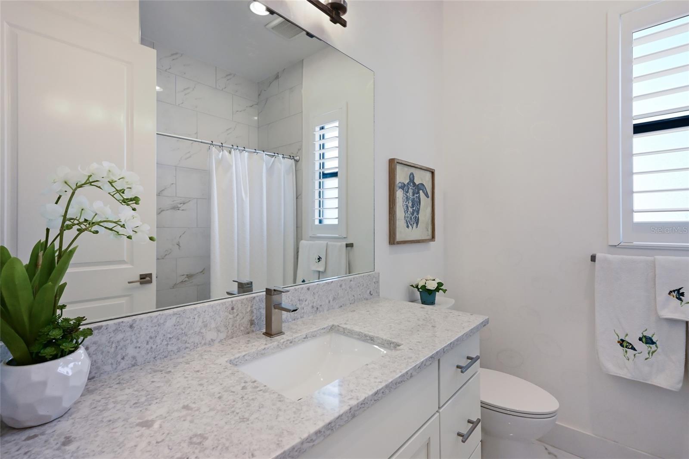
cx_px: 344
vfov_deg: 72.0
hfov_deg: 95.0
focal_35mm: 16
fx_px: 316
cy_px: 230
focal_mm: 16.5
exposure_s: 1/250
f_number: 8
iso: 3200
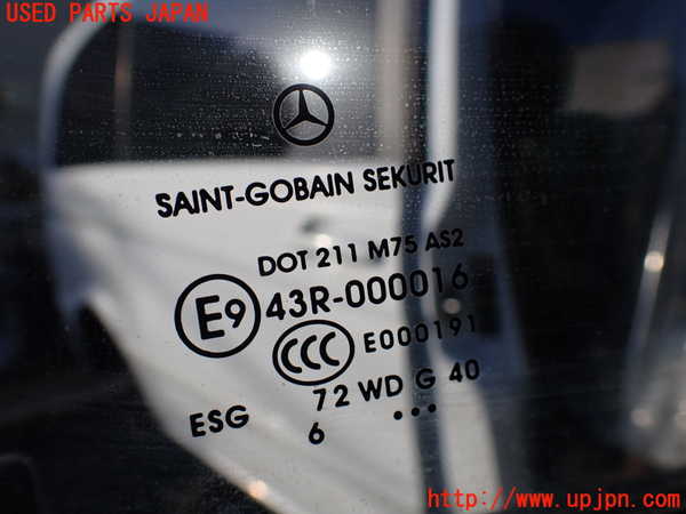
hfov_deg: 60.0
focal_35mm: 30
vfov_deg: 46.8
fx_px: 595
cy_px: 257
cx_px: 343
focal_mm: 5.4
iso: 100
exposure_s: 1/250
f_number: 9
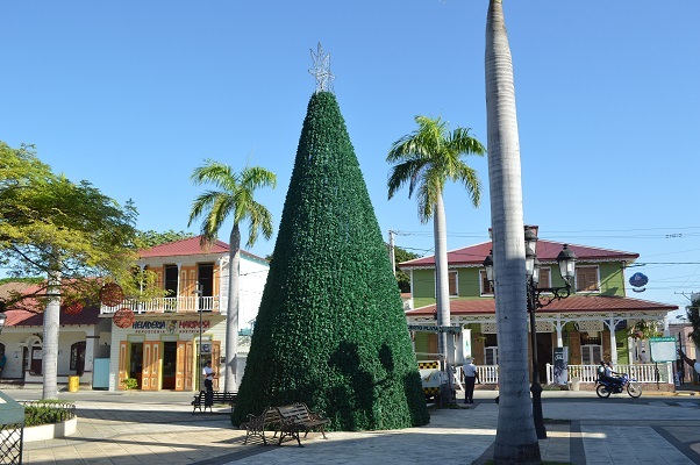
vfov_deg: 39.9
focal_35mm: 33
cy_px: 232
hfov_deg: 57.3
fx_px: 641
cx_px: 350
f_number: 8
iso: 100
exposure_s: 1/250
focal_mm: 22
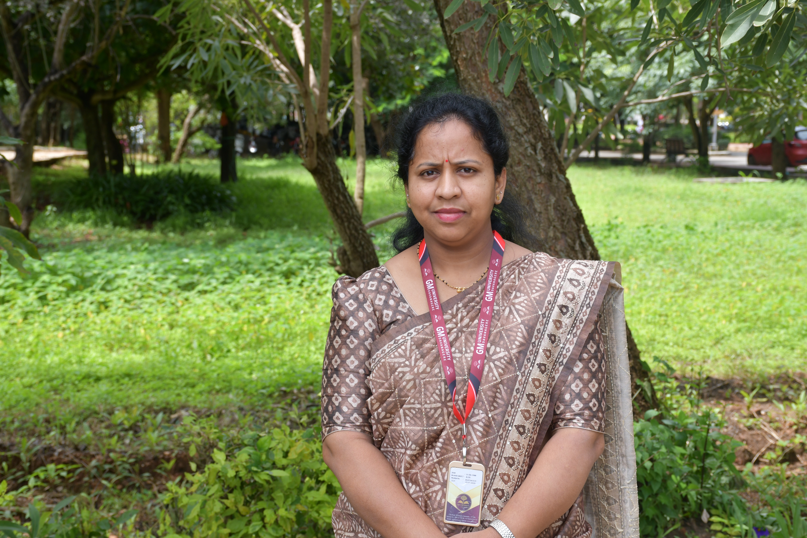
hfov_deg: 31.9
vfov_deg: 21.6
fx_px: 1412
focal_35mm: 63
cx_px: 404
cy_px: 269
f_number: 7.1
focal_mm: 42
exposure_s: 1/250
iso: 200
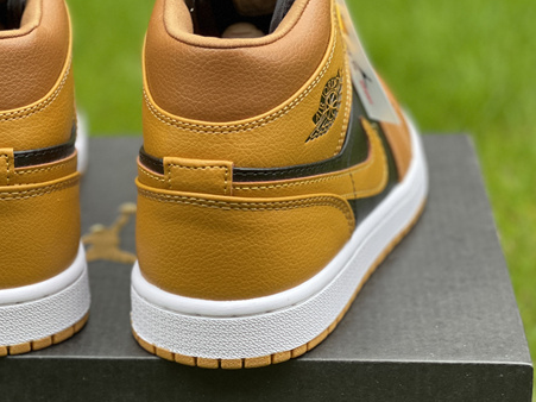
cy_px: 224
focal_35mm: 105
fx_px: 1625
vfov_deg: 14.1
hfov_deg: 18.5
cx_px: 102
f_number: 2.2
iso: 200
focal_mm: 7.5
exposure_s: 1/121
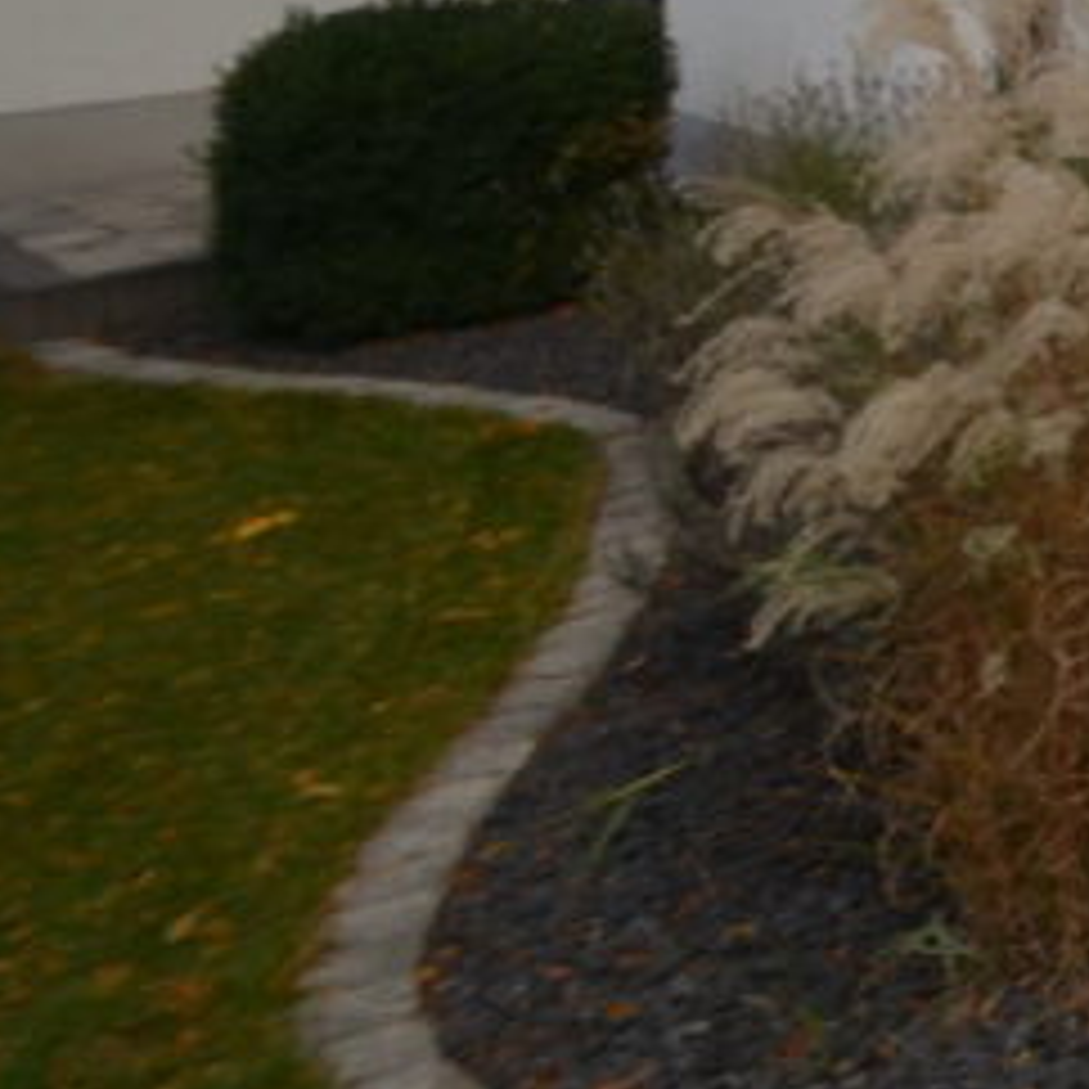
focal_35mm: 84
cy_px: -950
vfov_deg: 16.7
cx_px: 3344
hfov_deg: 11.2
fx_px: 2990
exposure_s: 1/200
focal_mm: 10
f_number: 5.6
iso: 100
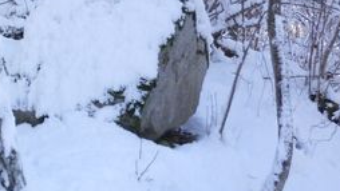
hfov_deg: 19.9
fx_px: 866
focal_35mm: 96
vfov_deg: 12.4
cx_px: -133
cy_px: -17
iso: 80
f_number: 2.8
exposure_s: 1/80
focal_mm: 5
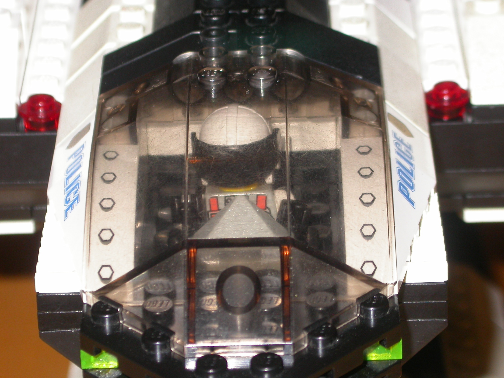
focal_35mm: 162
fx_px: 2359
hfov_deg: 12.2
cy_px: 195
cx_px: 252
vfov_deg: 9.2
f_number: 5.1
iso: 100
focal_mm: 32
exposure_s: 1/60.3
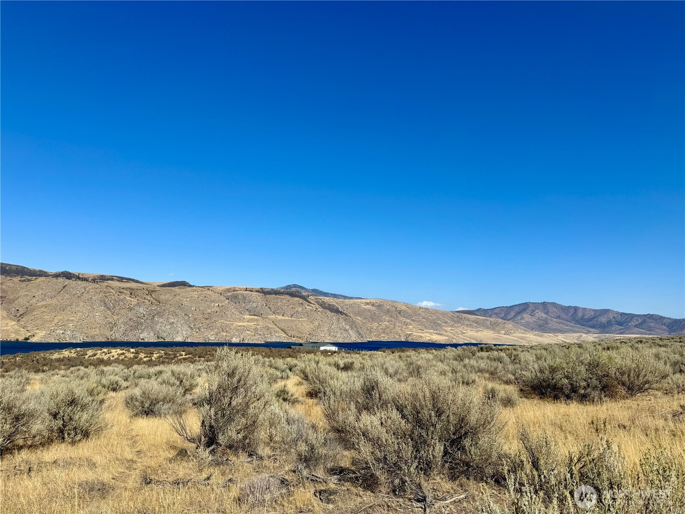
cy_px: 257
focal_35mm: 24
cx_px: 342
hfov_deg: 71.6
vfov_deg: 56.8
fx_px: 475
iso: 80
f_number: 1.78
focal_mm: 6.76
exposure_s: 1/7937
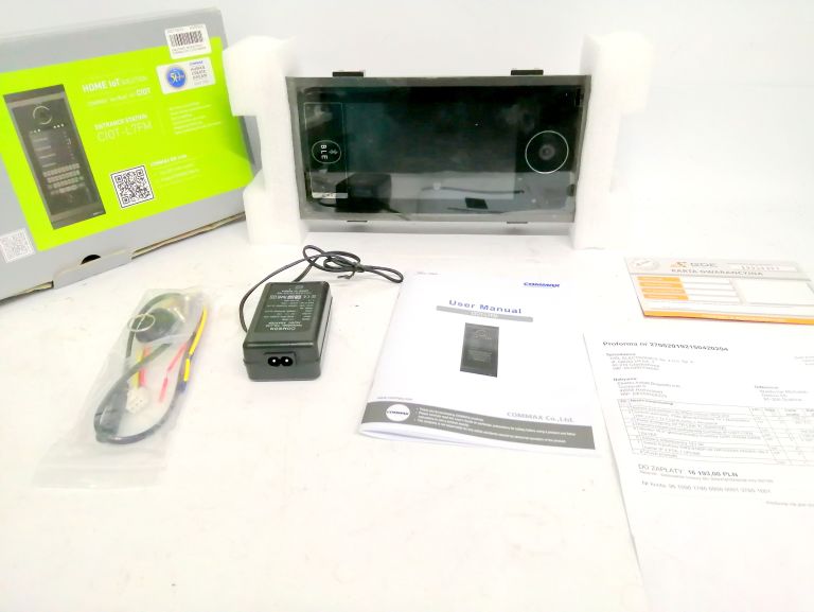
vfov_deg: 53.1
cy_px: 306
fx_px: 612
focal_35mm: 26
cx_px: 407
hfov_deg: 67.3
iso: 320
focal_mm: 3.6
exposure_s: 1/100
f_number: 1.8
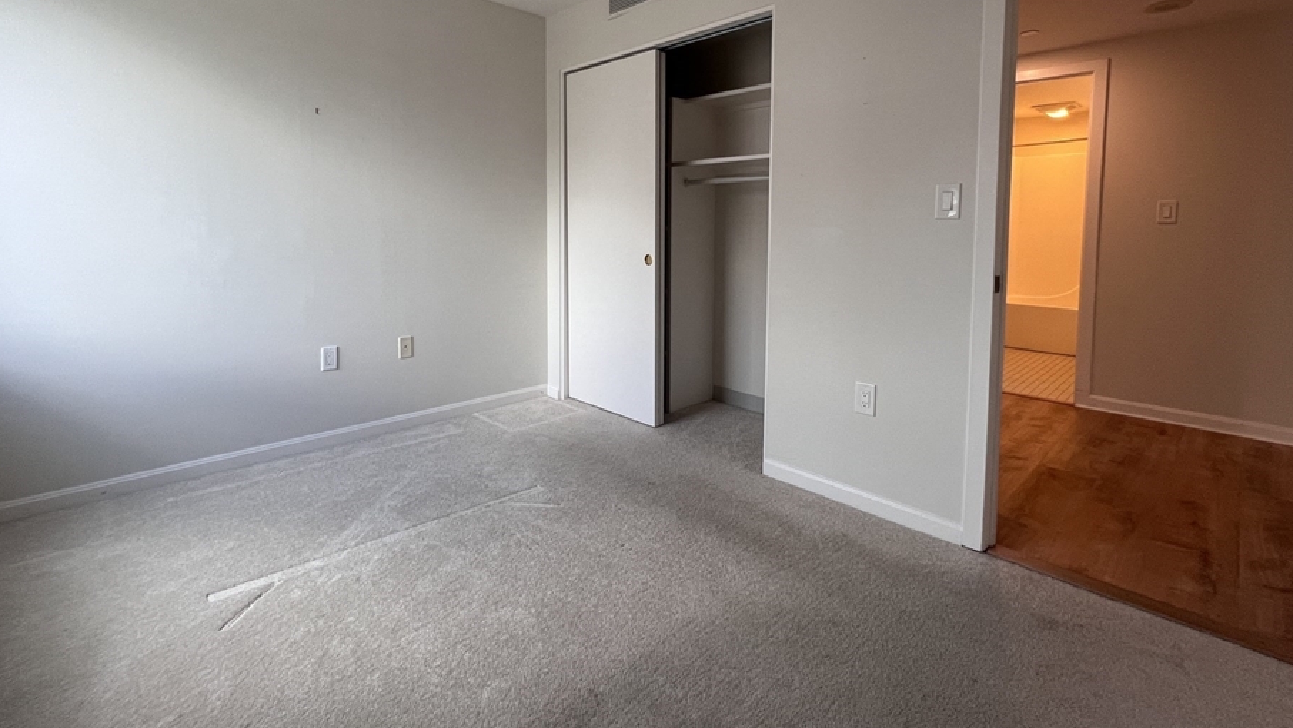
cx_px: 632
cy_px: 261
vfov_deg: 65.8
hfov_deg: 99.3
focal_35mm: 16
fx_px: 549
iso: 100
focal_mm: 1.57
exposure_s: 1/120
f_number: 1.8
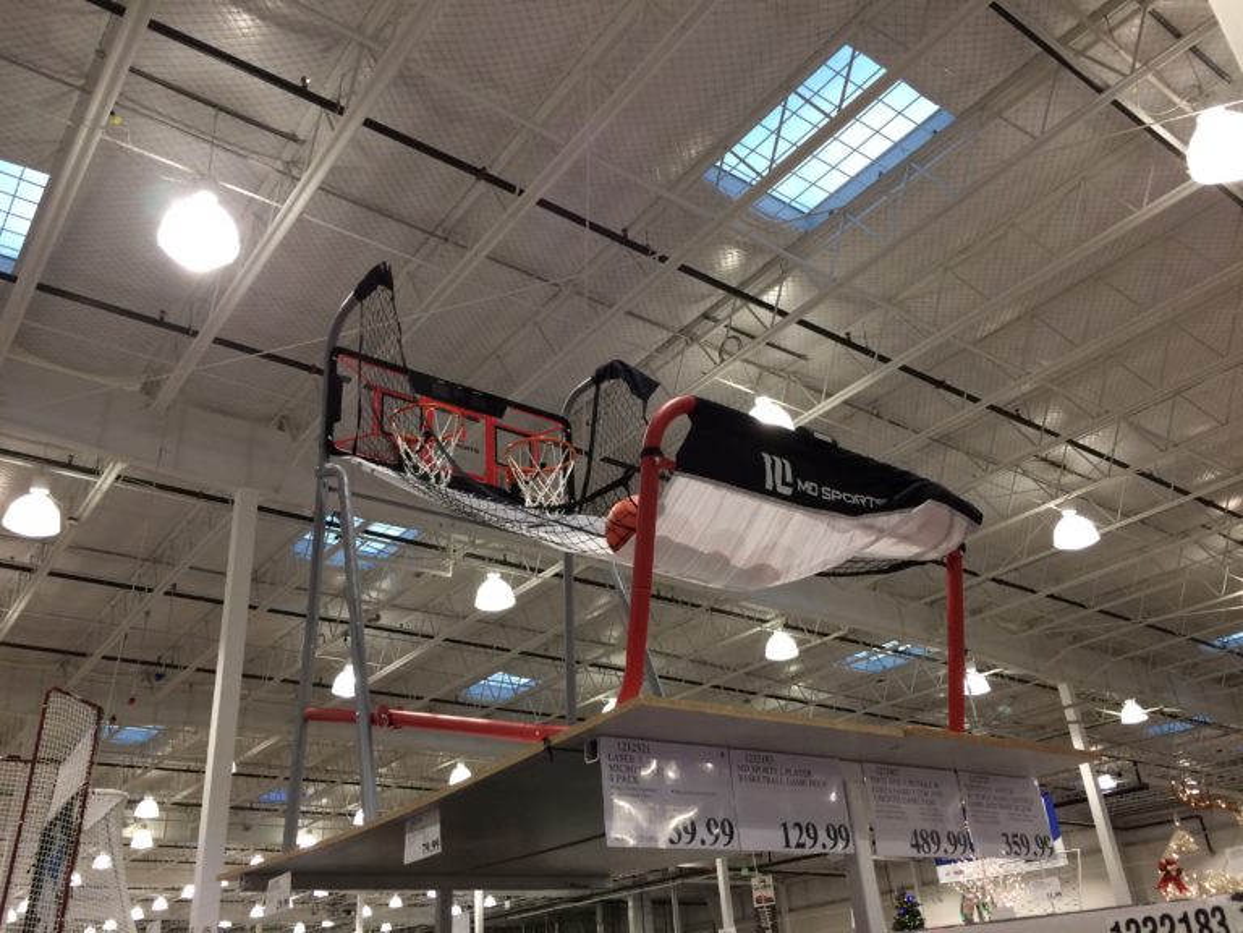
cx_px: 622
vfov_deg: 48.2
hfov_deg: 61.7
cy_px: 466
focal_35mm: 29
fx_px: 1041
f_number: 2.2
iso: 64
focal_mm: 4.15
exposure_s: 1/30
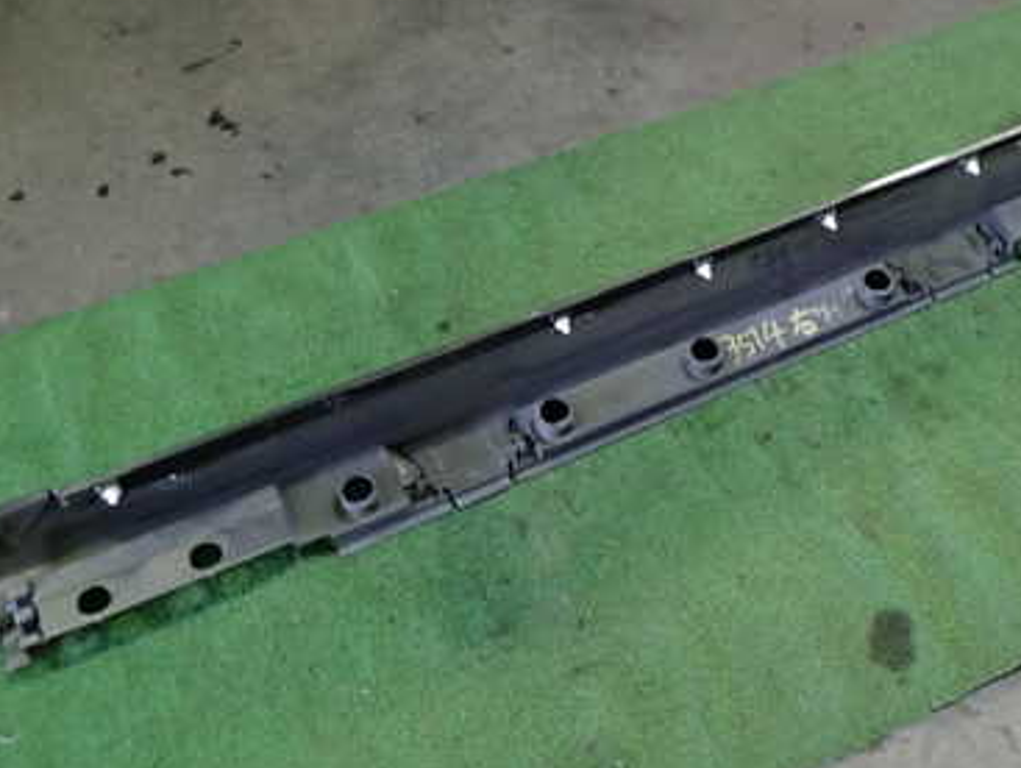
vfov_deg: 29.6
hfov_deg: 38.2
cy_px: 292
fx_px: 1447
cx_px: 721
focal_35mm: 49
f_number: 2.3
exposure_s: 1/30
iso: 500
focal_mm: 5.4
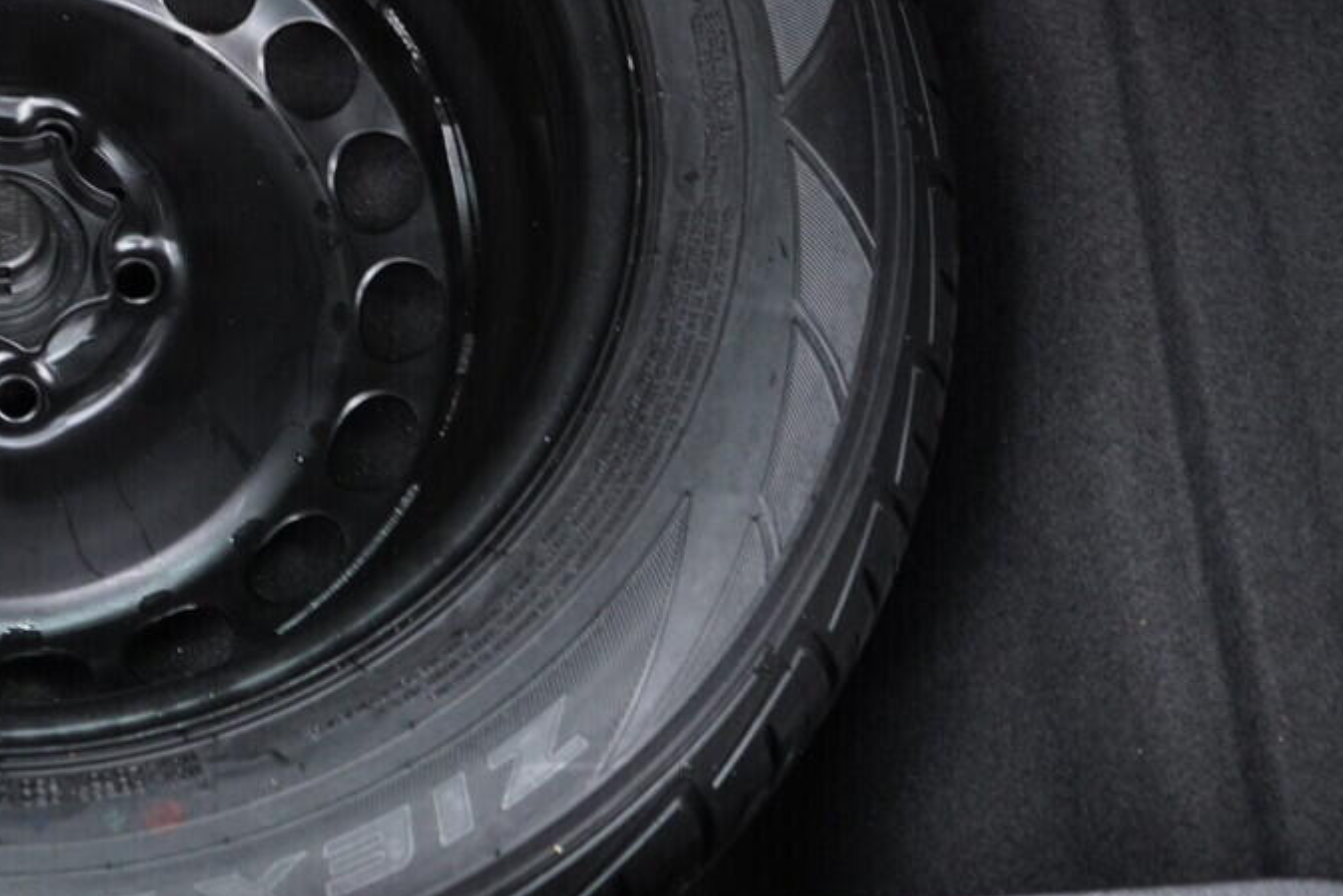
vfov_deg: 17.5
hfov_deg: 24.9
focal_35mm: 77
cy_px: 108
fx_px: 2873
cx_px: -46
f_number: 2.8
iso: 500
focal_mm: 24
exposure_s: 1/40
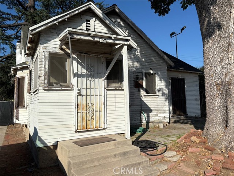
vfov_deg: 53.1
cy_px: 88
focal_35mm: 26
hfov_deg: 67.3
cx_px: 117
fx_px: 176
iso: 50
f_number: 1.6
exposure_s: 1/6329
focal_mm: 5.96
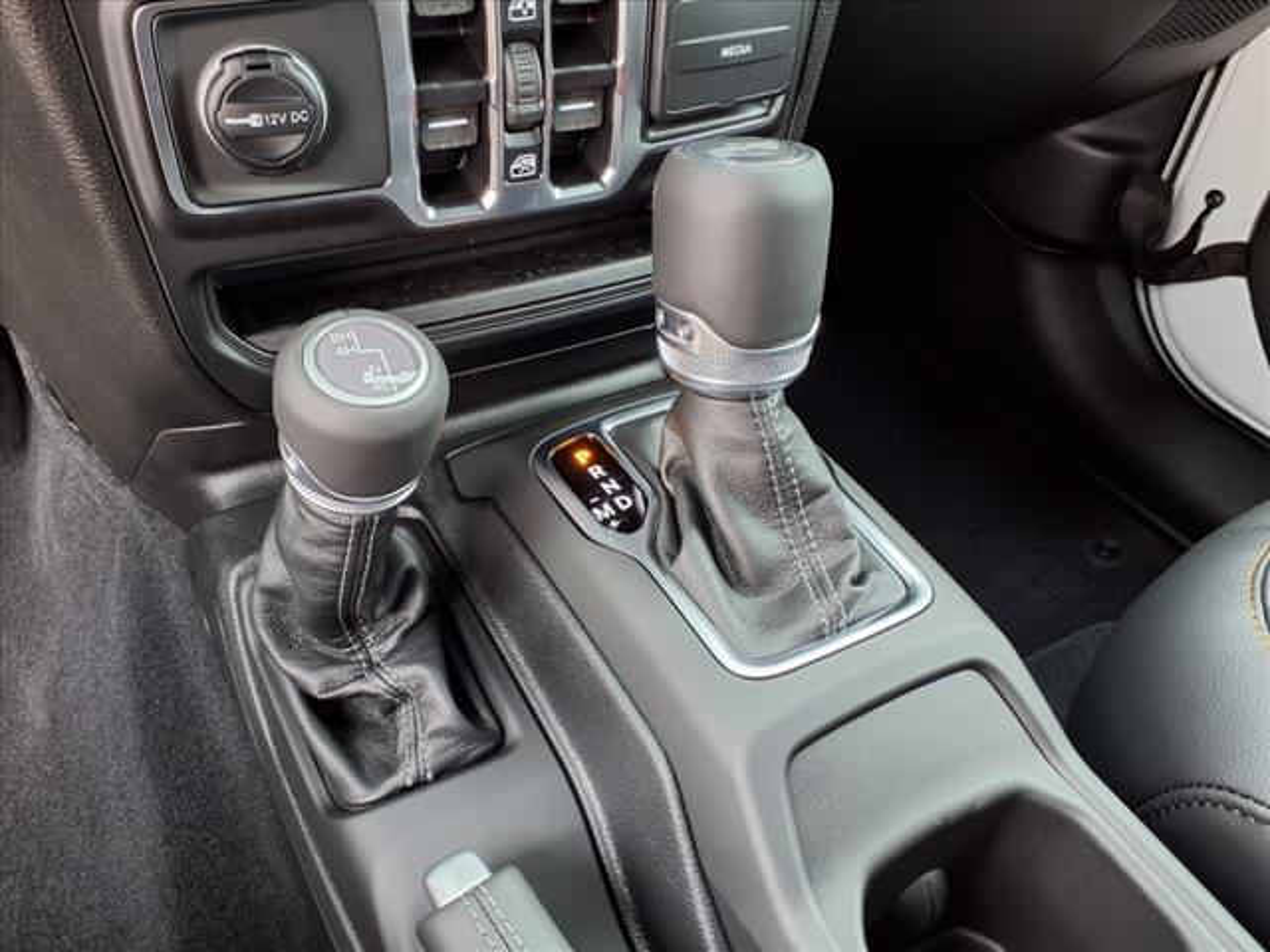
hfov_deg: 65.3
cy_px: 476
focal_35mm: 27
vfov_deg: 51.4
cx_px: 635
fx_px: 991
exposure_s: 1/40
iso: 125
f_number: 1.9
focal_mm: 3.58
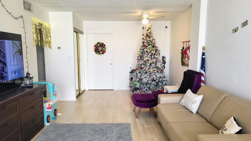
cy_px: 82
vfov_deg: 40.1
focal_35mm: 29
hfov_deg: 66.1
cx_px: 124
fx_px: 193
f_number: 1.8
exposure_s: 1/120
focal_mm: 5.4
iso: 160
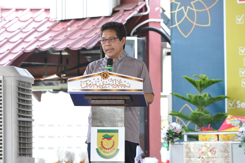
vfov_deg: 4.9
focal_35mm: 278
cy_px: 82
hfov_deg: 7.4
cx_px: 122
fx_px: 1886
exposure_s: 1/160
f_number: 5
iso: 1250
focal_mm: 185
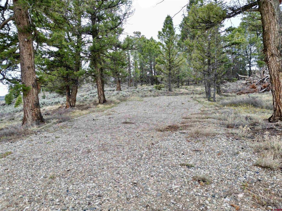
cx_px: 141
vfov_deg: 56.8
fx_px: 196
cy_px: 106
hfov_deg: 71.6
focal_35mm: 24
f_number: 1.7
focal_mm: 6.72
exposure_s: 1/1000
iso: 200
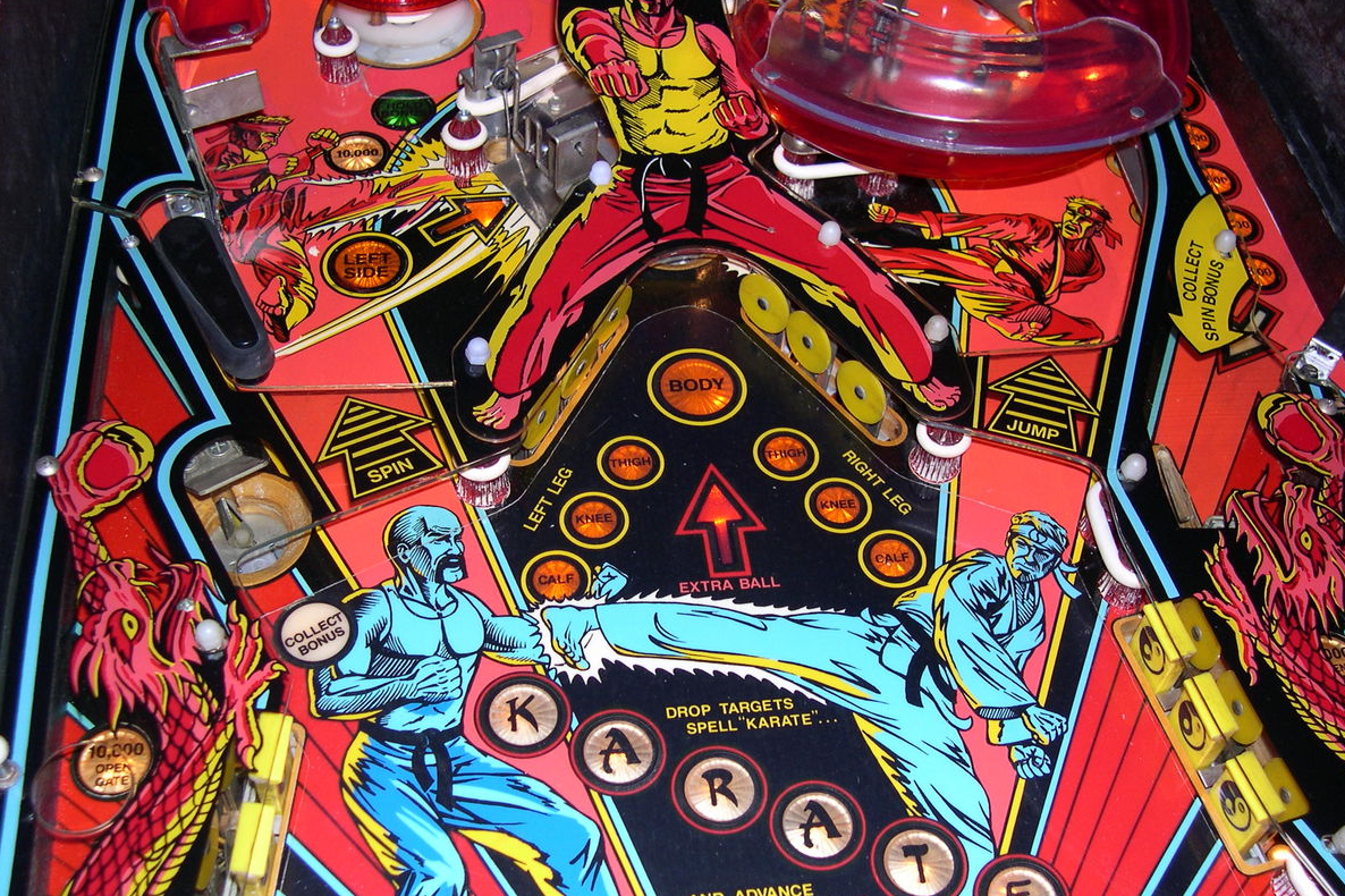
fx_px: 1494
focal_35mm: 40
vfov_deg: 33.4
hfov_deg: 48.5
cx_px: 672
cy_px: 488
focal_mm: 8
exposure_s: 1/60
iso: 100
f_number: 2.8
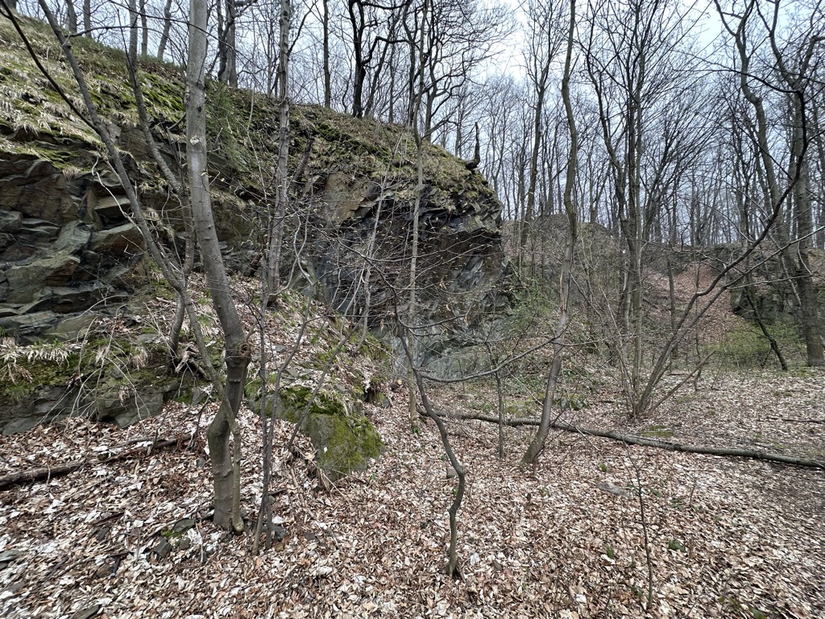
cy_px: 310
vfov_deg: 85.7
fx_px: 334
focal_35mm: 14
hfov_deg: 102.1
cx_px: 412
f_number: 2.2
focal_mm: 2.22
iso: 40
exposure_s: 1/99
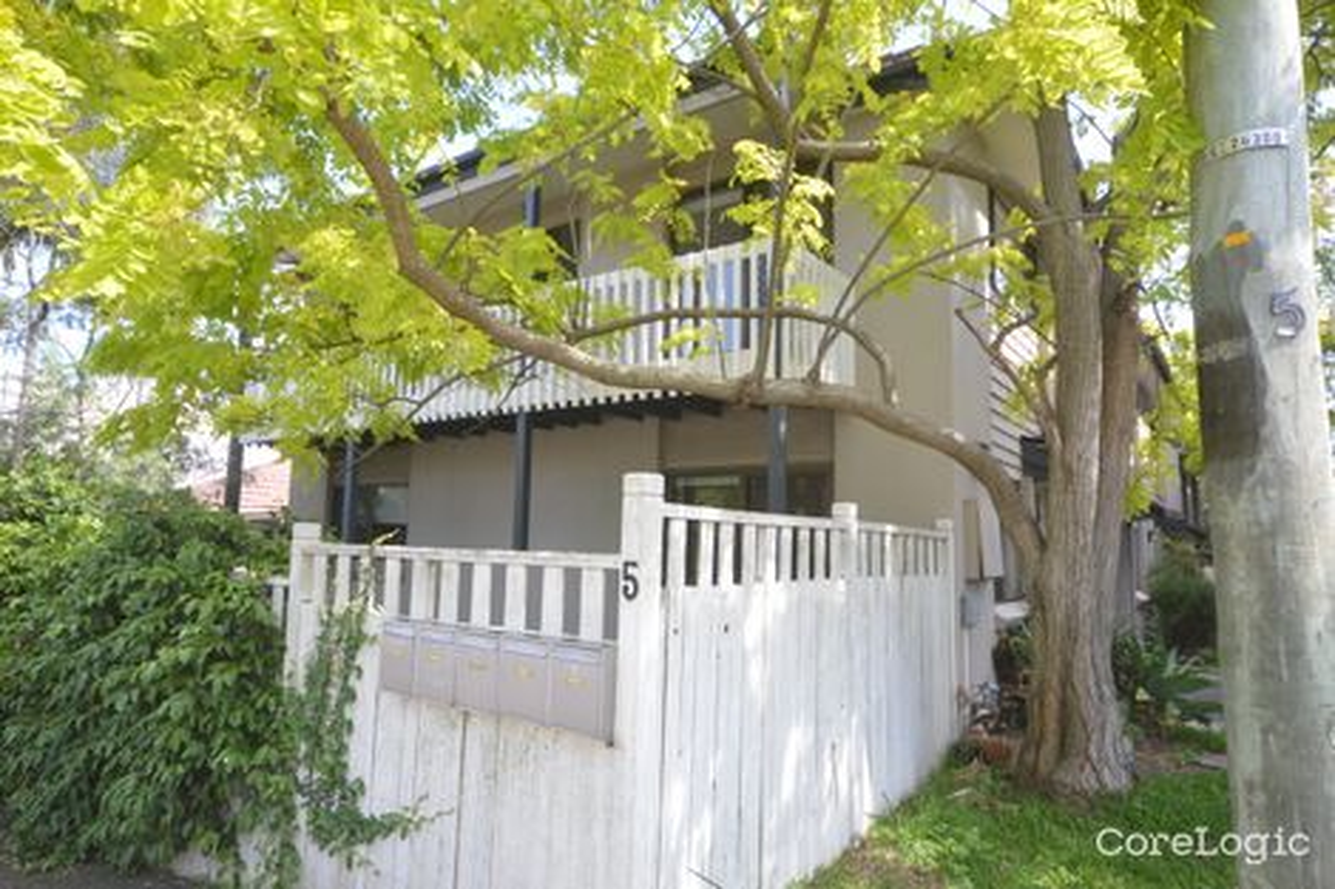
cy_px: 444
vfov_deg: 59.5
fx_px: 778
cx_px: 668
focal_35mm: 21
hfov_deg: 81.2
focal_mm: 14
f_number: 5.6
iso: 250
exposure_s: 1/125
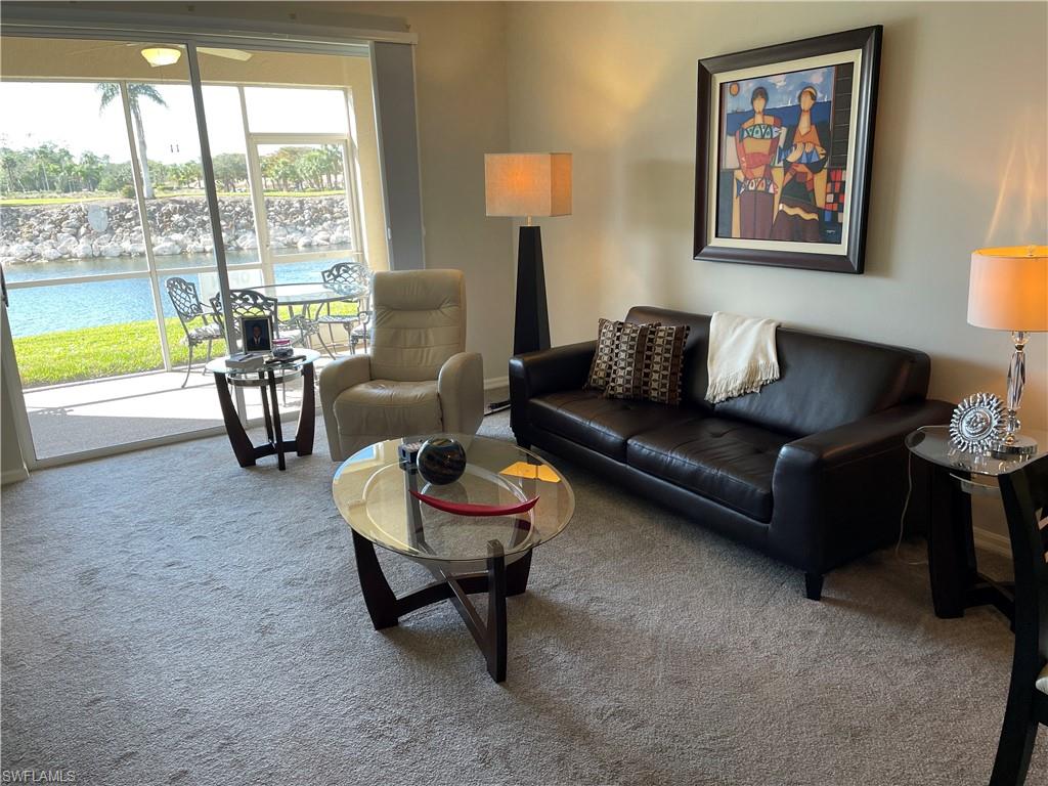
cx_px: 524
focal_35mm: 26
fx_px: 787
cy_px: 393
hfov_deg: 67.3
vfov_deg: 53.1
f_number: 1.6
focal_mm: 4.2
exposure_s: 1/120
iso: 50
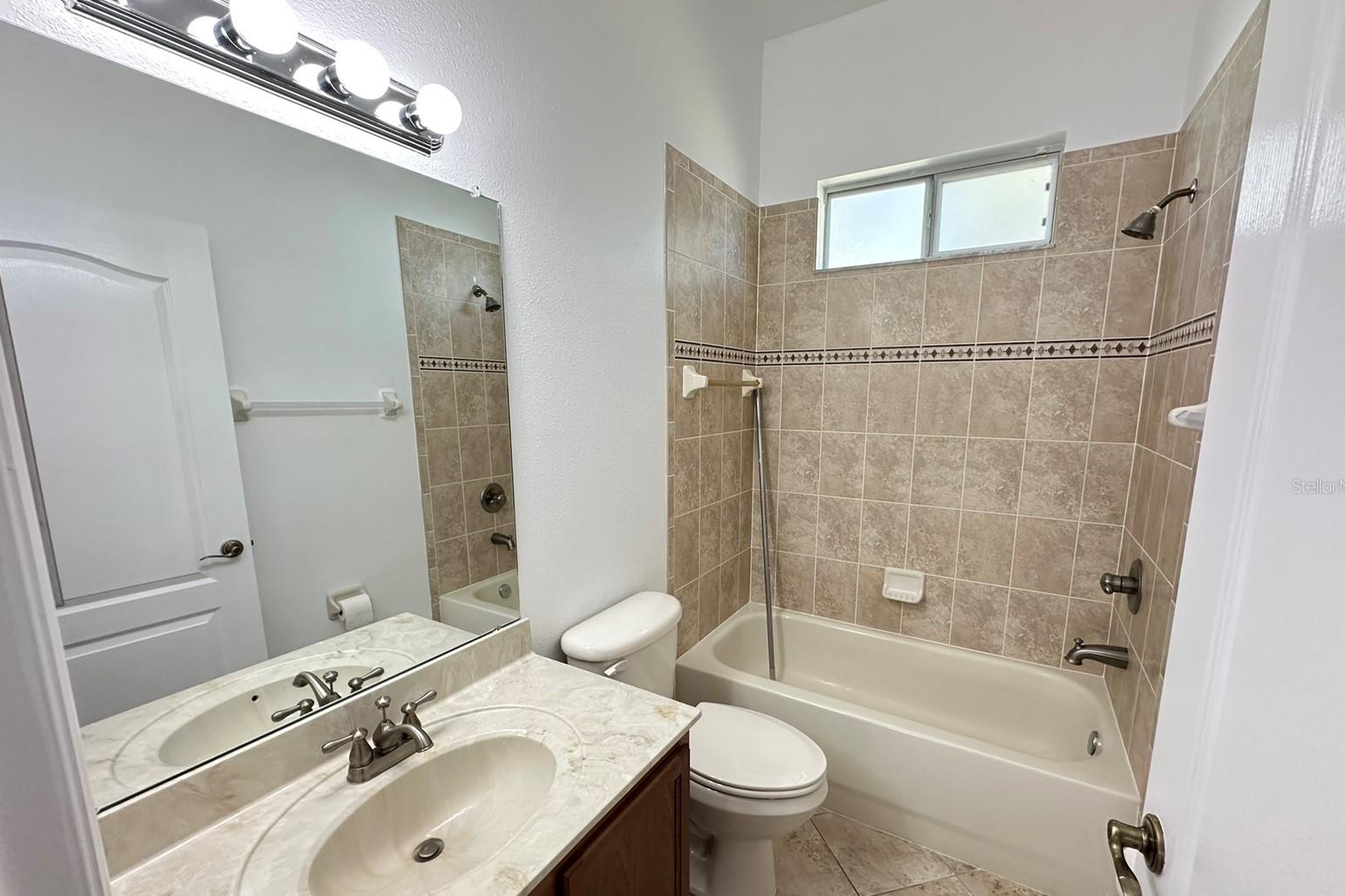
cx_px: 681
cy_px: 486
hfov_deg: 100.4
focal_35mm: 15
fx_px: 560
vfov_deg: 77.2
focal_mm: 2.22
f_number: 2.2
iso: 250
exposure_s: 1/120
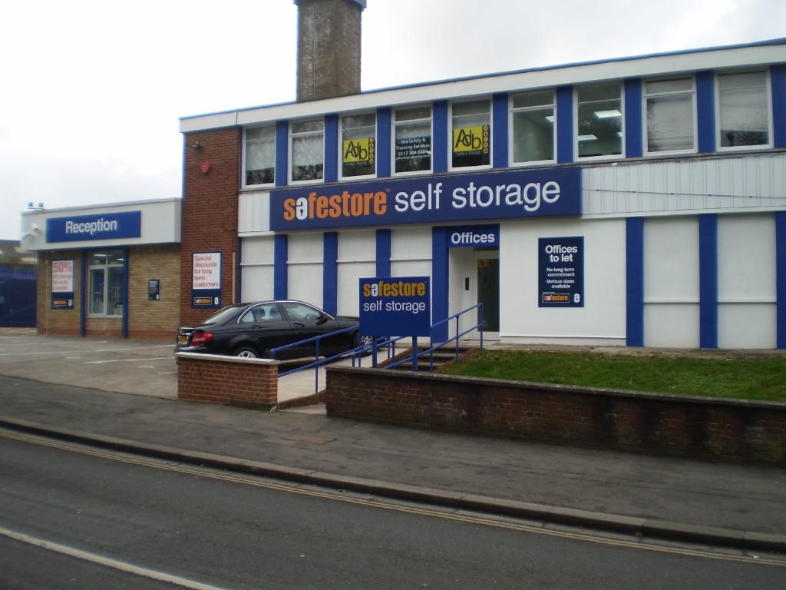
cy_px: 295
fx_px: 817
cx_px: 393
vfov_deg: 39.7
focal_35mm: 36
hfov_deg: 51.4
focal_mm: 6.3
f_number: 3.1
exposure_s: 1/320
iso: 64
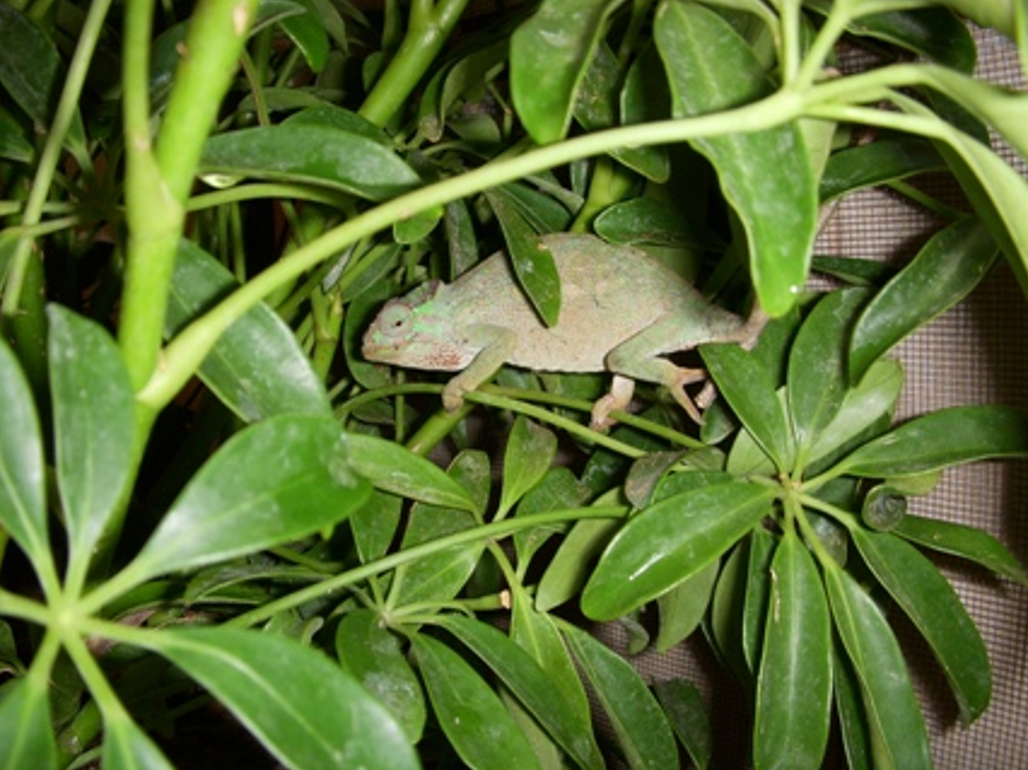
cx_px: 504
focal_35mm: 40
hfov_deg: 46.8
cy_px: 389
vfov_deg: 35.9
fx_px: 1187
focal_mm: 6.3
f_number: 3.3
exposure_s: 1/30
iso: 100
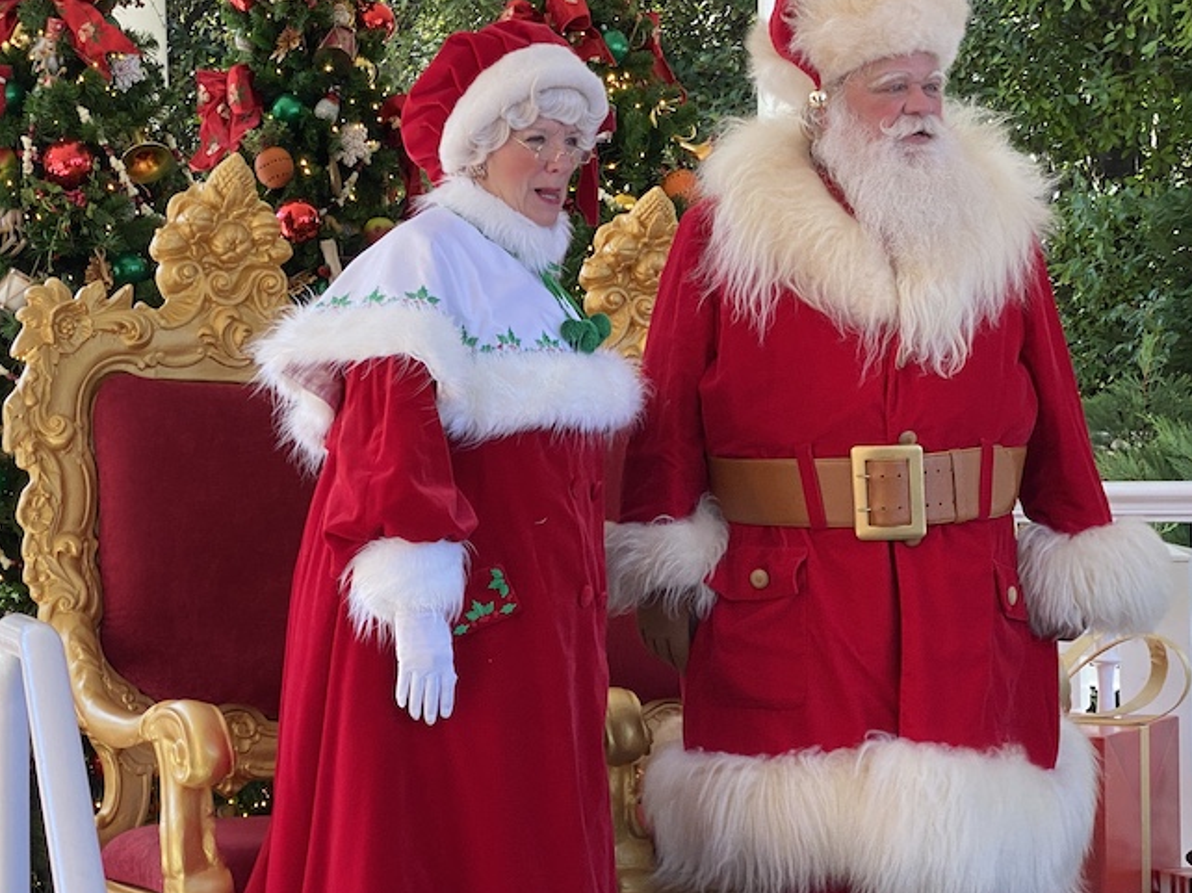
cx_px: 624
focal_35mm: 83
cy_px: 470
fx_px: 2857
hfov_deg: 23.6
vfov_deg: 17.8
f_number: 2
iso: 20
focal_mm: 6
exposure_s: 1/251
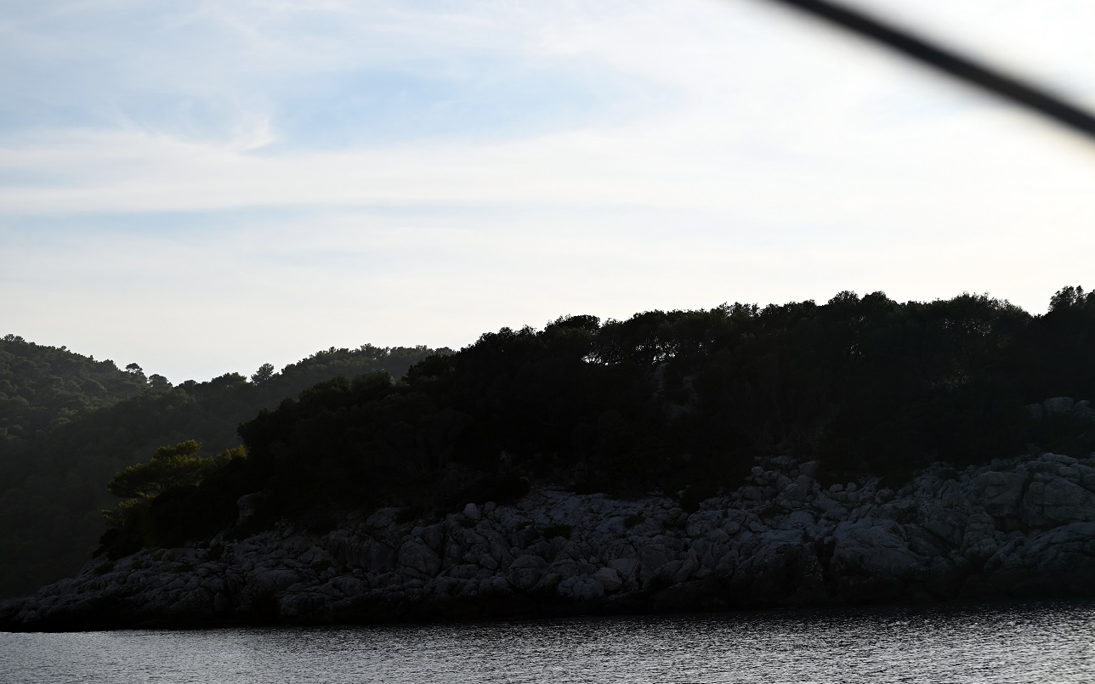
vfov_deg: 18.1
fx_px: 2149
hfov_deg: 28.6
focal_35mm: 72
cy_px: 347
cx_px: 544
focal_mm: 70
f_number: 7.1
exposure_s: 1/640
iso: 100
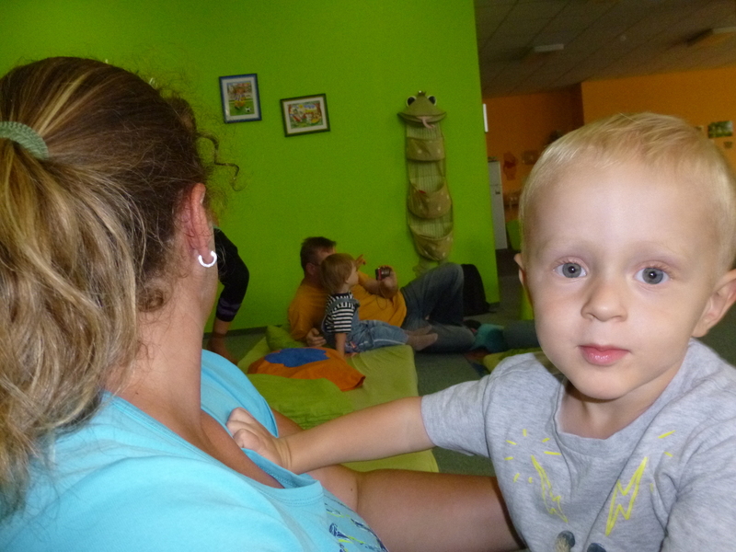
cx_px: 368
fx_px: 574
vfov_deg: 51.4
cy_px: 276
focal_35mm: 27
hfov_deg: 65.3
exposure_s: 1/125
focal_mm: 4.9
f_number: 3.3
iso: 400
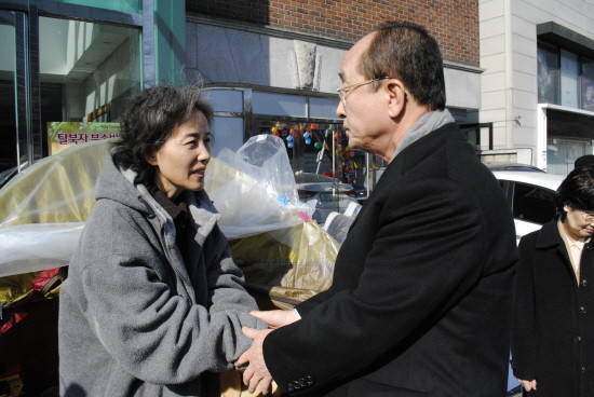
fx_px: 446
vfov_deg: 48.0
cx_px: 297
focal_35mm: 27
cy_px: 198
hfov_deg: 67.3
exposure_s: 1/4000
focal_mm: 18
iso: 800
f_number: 5
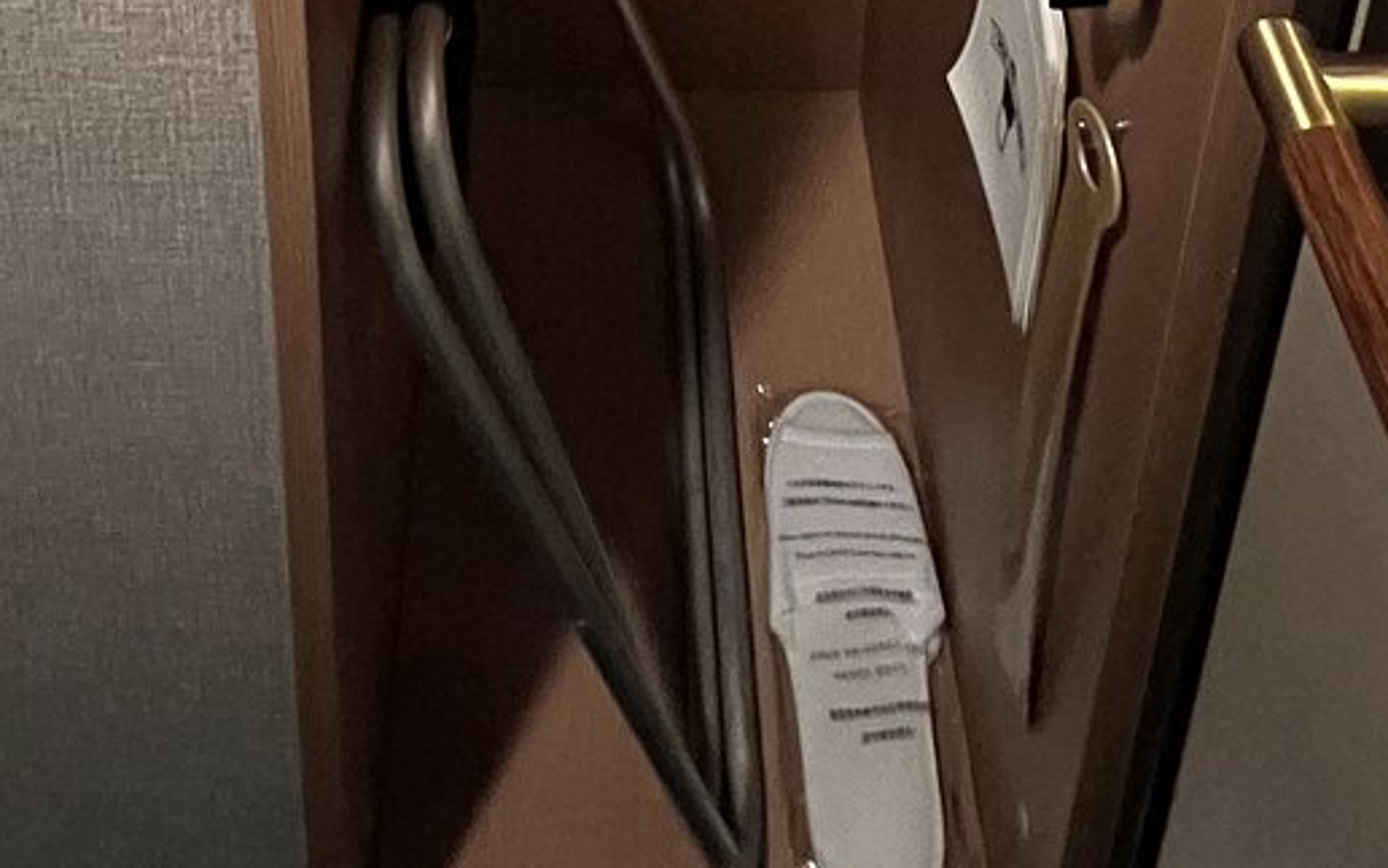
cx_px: 594
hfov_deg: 48.0
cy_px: -959
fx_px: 1552
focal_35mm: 41
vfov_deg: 17.9
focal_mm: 1.57
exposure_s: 1/30
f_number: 1.8
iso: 1250
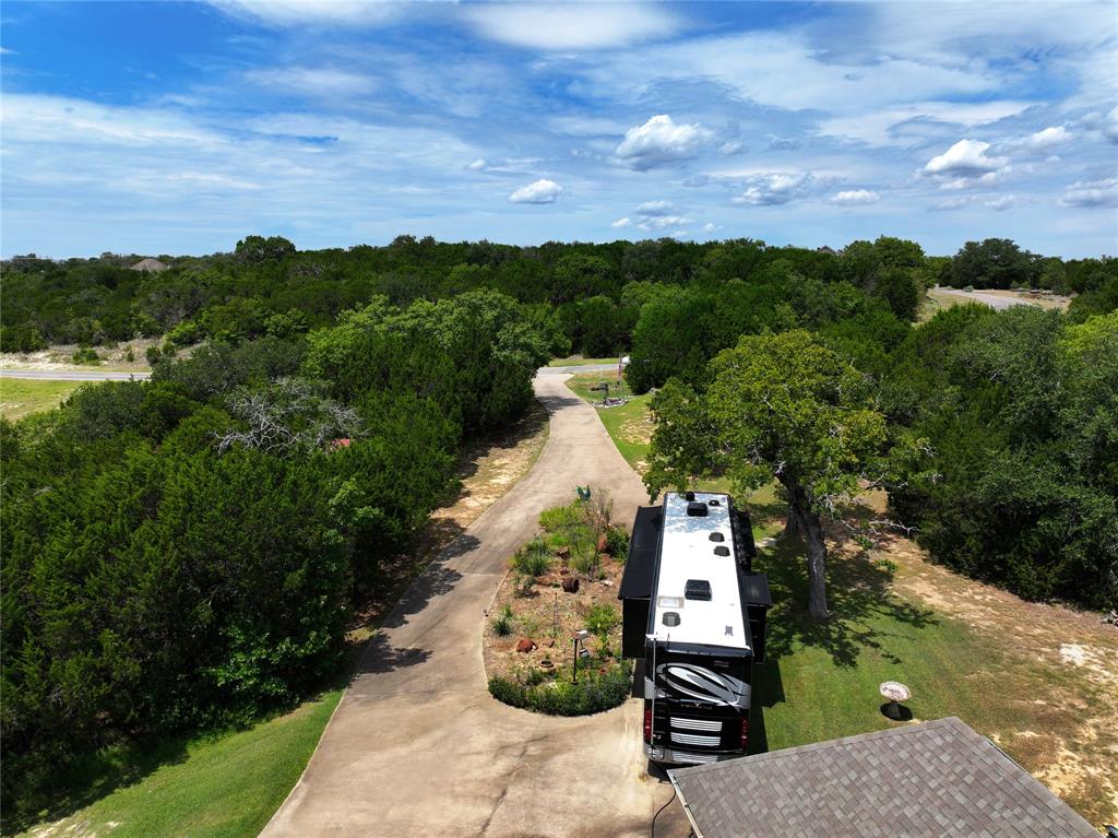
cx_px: 559
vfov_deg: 56.8
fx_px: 775
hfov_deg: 71.6
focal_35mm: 24
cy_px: 419
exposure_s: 1/500
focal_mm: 12.29
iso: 100
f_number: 2.8
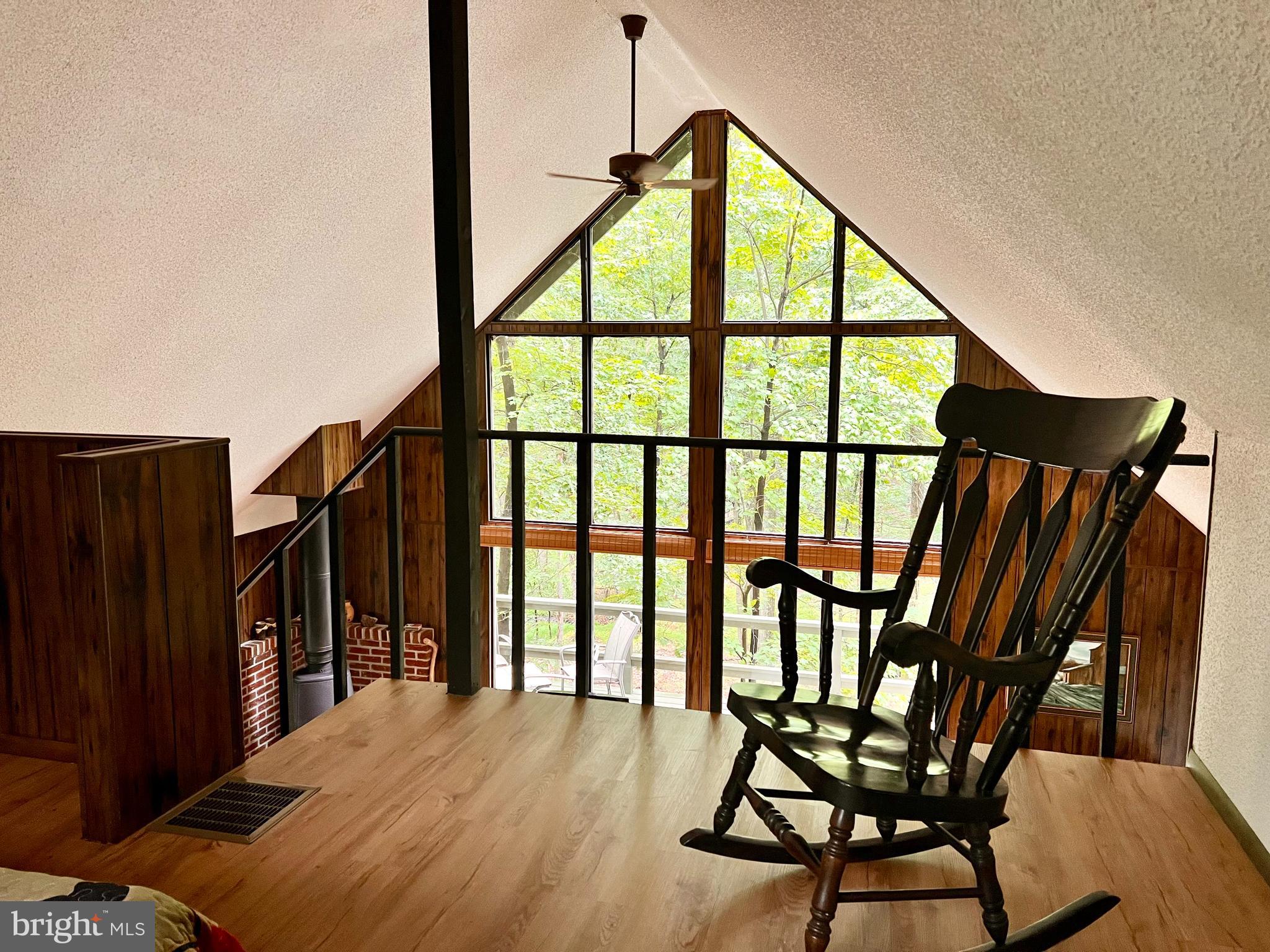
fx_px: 954
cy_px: 476
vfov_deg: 53.1
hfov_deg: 67.3
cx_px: 635
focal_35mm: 26
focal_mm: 5.7
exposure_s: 1/71
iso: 125
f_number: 1.5
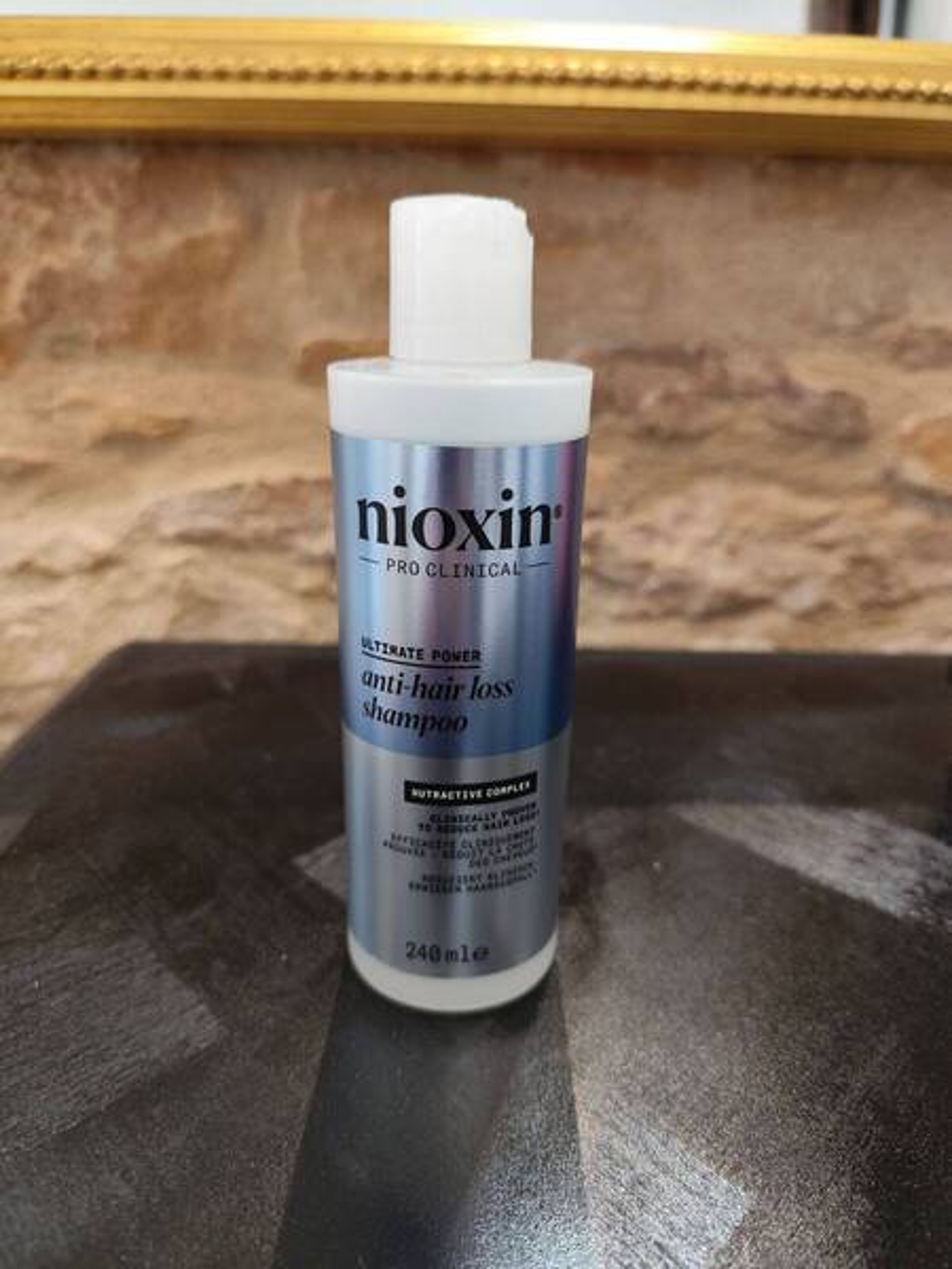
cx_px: 476
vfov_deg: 73.9
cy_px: 634
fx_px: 843
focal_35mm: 23
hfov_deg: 58.9
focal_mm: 6.19
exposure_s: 1/50
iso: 500
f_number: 1.65
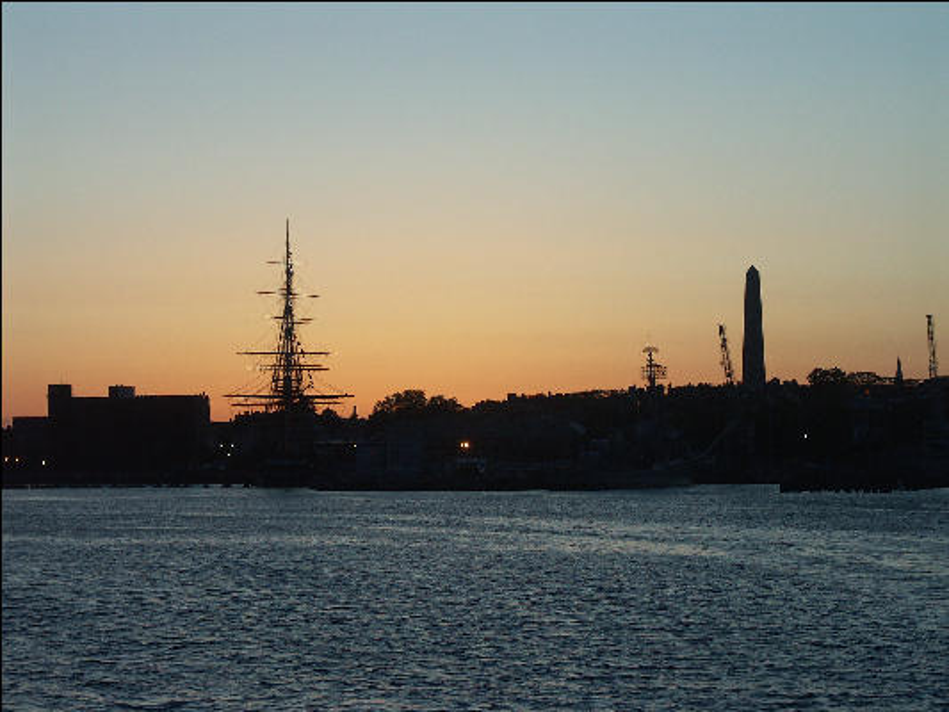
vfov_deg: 14.7
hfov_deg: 19.4
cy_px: 356
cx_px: 474
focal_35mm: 101
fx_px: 2770
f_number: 4
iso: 100
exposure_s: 1/200
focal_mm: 25.05
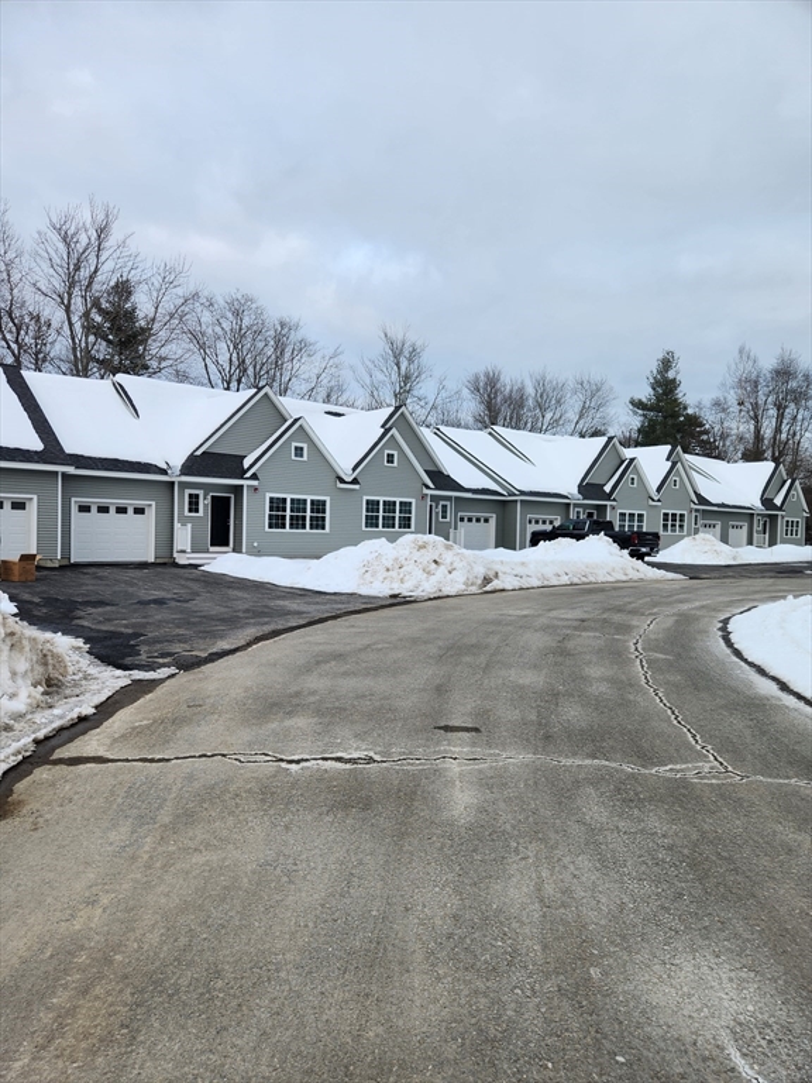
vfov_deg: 73.9
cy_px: 542
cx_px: 406
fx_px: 719
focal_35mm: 23
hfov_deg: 58.9
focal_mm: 5.4
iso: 32
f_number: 1.8
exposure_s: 1/180
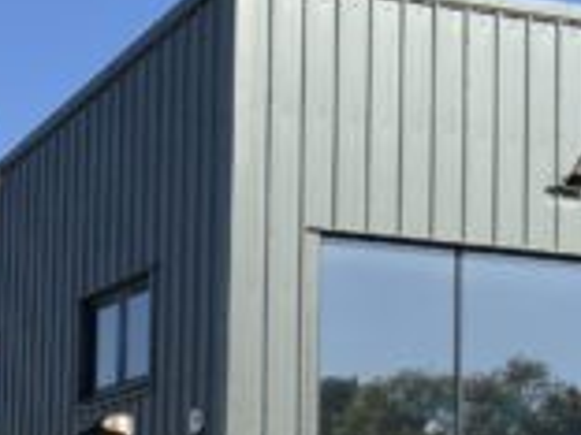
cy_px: 461
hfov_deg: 16.4
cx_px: 89
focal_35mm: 119
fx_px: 1997
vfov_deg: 12.3
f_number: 1.8
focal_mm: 3
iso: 20
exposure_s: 1/2058
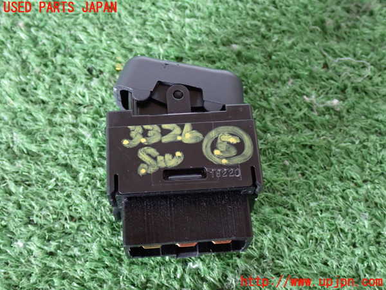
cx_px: 193
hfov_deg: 38.2
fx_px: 558
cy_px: 145
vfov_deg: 29.1
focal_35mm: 50
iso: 800
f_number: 3.2
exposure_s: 1/25
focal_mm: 9.01
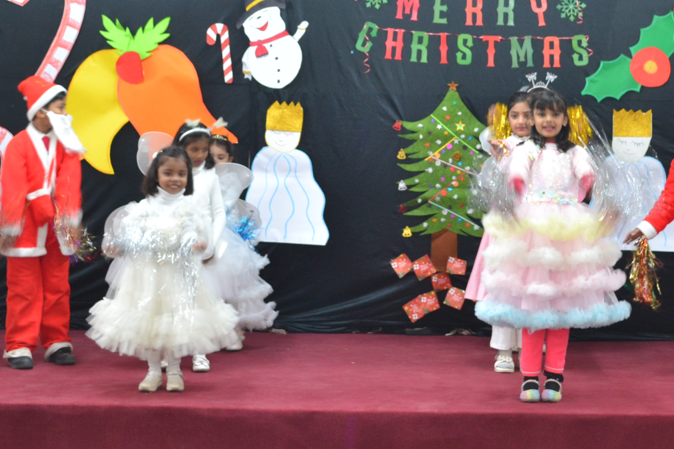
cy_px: -1
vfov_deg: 16.5
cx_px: 401
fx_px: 1516
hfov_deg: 25.0
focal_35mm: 81
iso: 500
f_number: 4.2
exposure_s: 1/15
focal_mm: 26
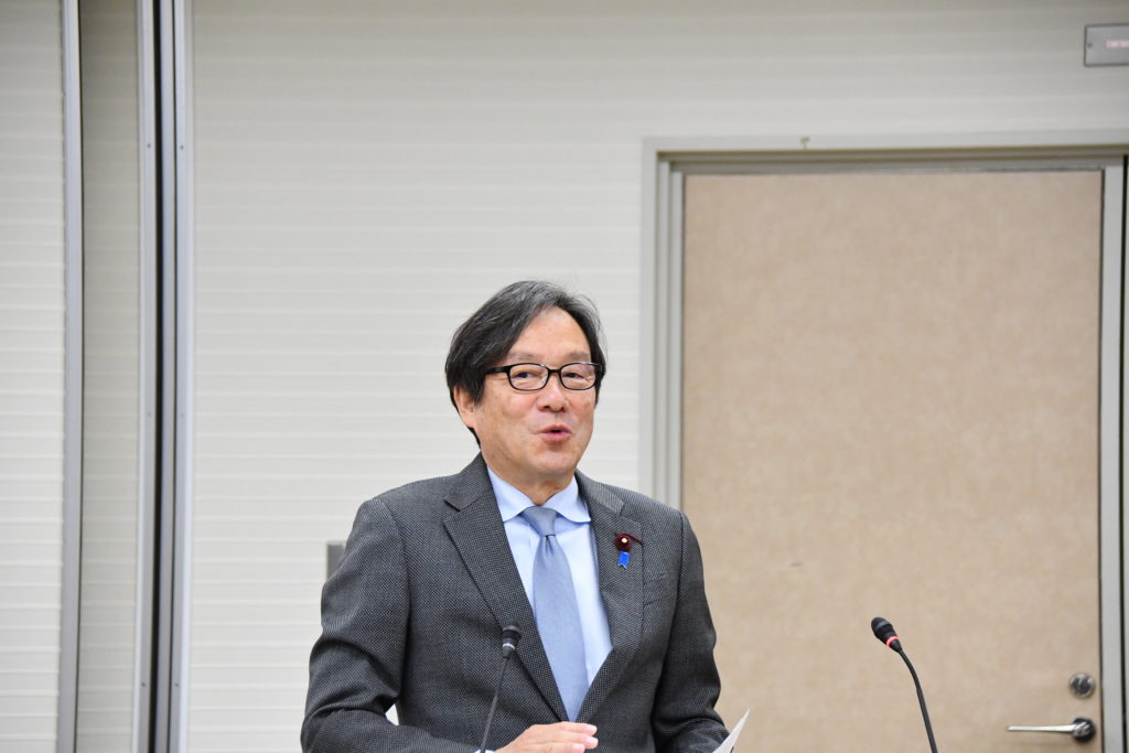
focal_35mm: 202
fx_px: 6351
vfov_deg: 6.8
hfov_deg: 10.2
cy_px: 376
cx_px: 564
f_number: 5.6
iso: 3200
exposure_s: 1/200
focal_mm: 135
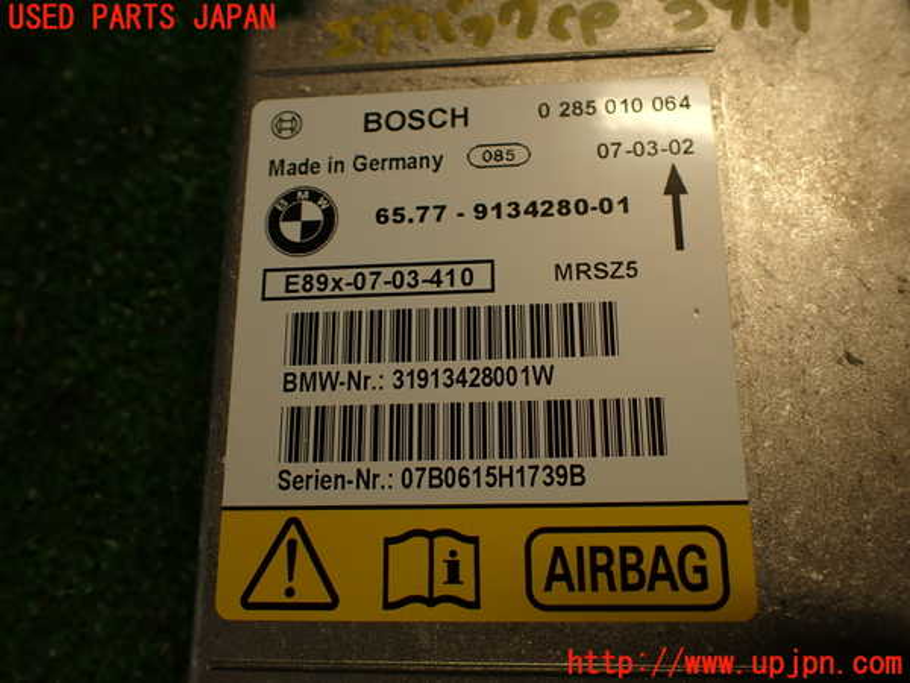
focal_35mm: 30
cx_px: 455
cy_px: 342
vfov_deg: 46.8
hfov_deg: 60.0
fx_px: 789
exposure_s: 1/60
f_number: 2.3
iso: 100
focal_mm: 5.4
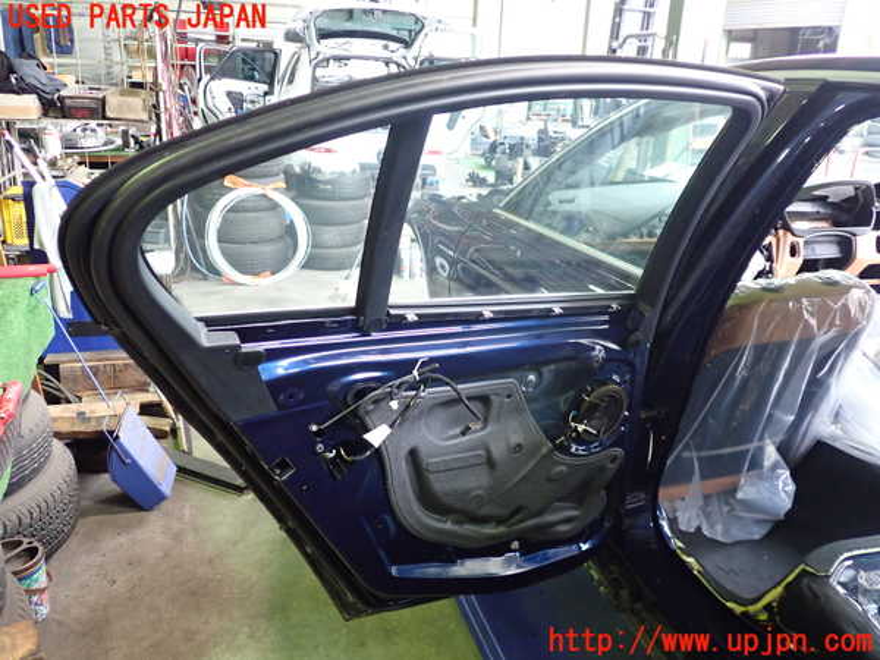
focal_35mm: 30
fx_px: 763
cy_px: 330
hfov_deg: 60.0
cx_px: 440
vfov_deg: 46.8
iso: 500
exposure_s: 1/30
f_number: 2.3
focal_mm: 5.4
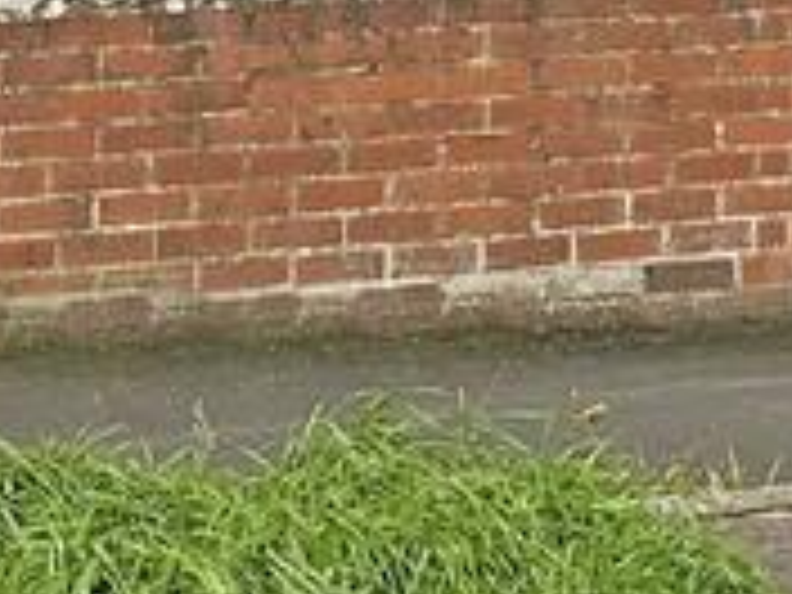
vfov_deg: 9.4
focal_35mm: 140
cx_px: -266
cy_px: -873
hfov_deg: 13.5
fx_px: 3203
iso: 80
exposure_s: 1/5848
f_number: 1.78
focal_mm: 6.86
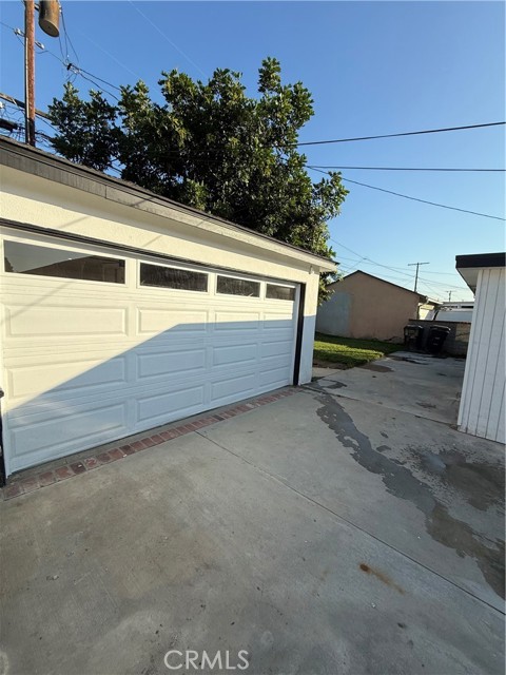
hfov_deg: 85.7
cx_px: 253
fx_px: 273
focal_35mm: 14
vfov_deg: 102.1
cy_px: 338
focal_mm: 2.22
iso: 50
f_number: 2.2
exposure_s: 1/1656
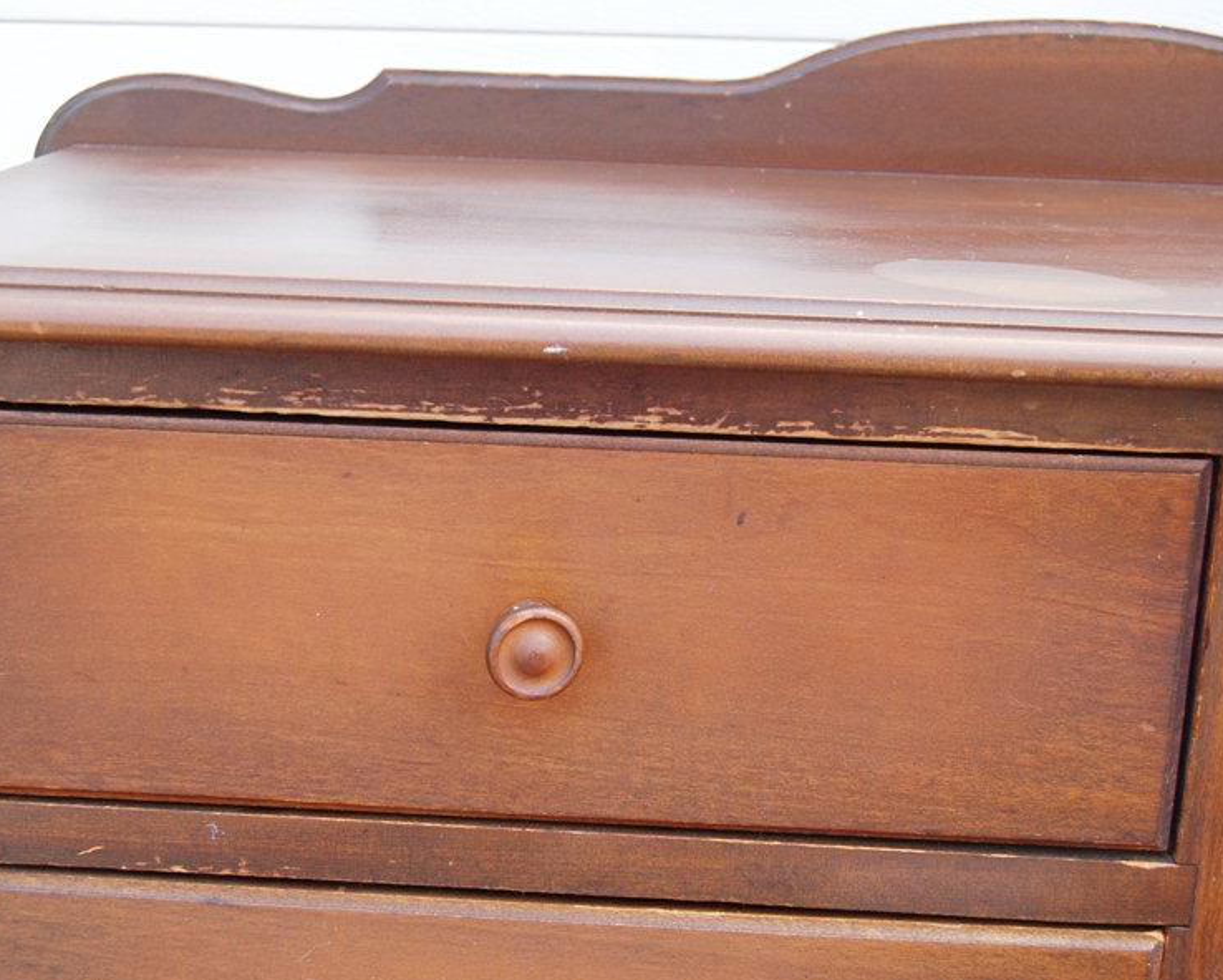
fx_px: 1992
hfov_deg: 34.1
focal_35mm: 55
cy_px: 494
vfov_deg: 27.6
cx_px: 519
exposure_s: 1/125
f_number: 5.6
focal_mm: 32
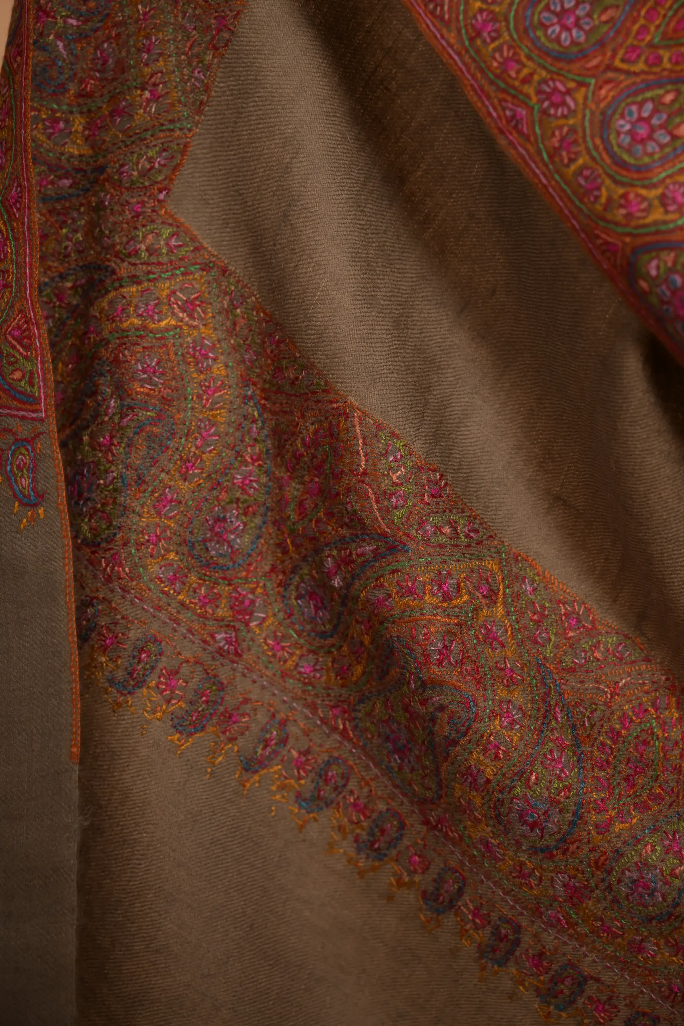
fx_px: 2137
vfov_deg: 27.0
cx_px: 342
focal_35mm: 75
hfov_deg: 18.2
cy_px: 513
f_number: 6.3
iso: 125
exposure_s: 1/200
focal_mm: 75
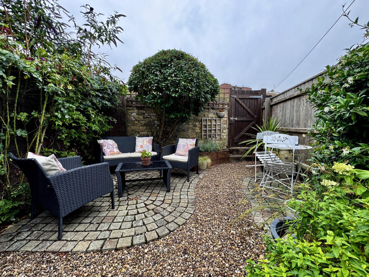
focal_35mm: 14
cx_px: 184
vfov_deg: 85.7
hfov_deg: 102.1
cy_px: 138
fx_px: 149
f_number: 2.2
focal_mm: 2.22
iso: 50
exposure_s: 1/99
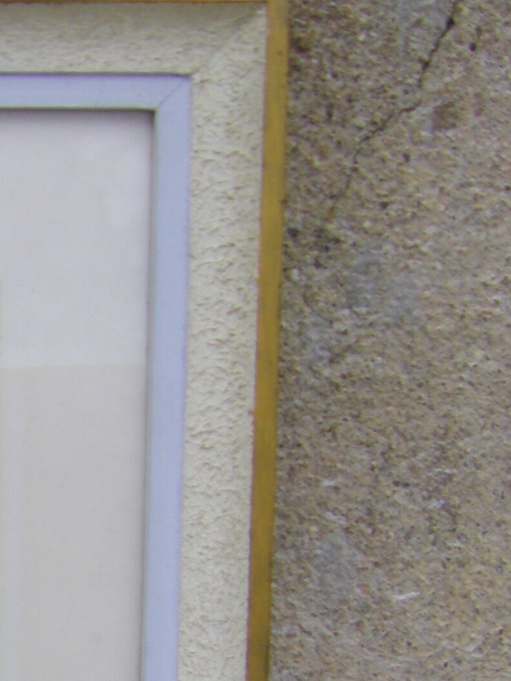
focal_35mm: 117
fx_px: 2303
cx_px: -261
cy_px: 779
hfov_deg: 12.1
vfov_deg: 16.3
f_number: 3.5
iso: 64
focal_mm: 6.3
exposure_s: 1/160
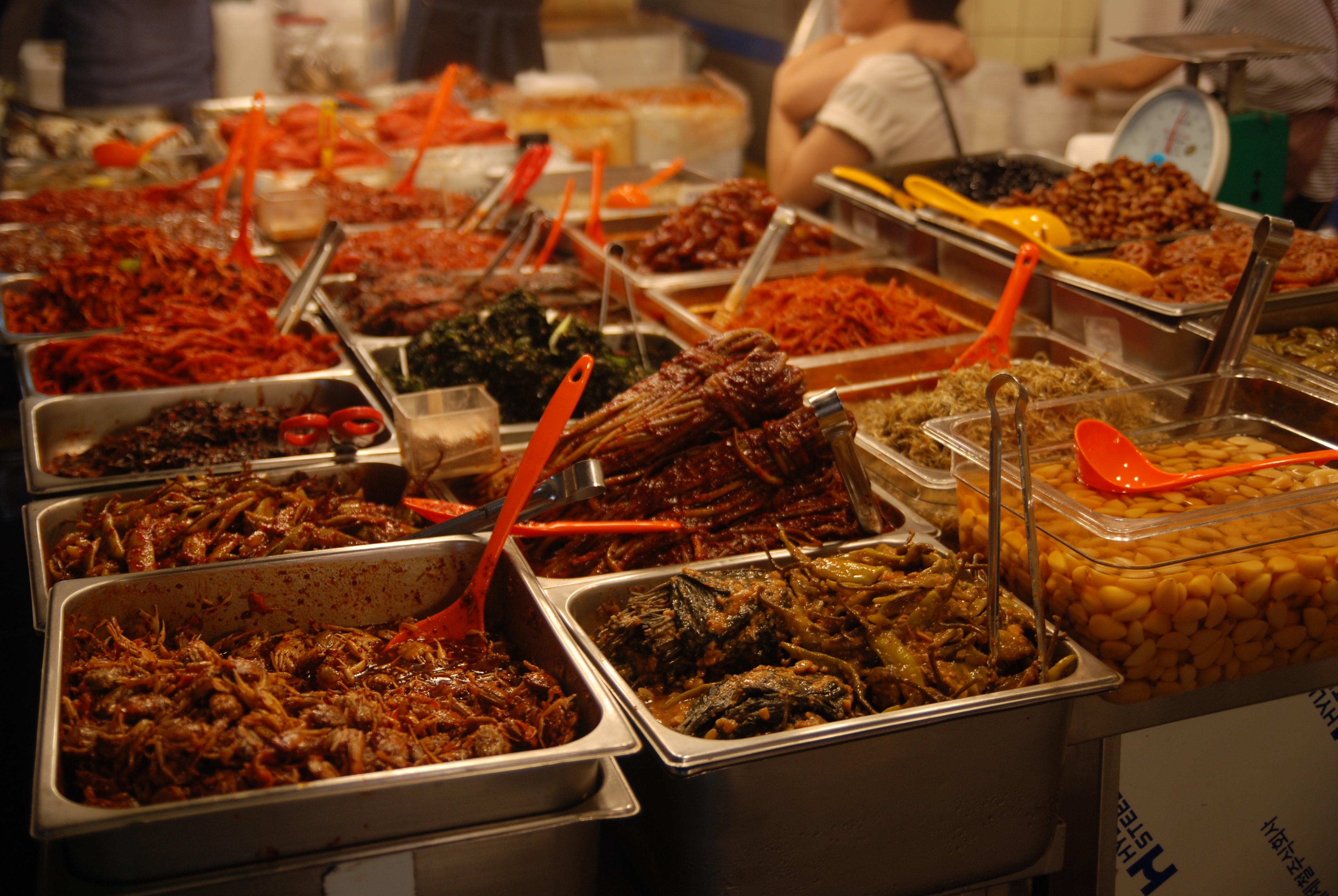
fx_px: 1730
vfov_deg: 29.0
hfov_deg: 42.3
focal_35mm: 46
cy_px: 448
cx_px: 669
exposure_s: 1/125
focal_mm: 31
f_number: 2.8
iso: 200
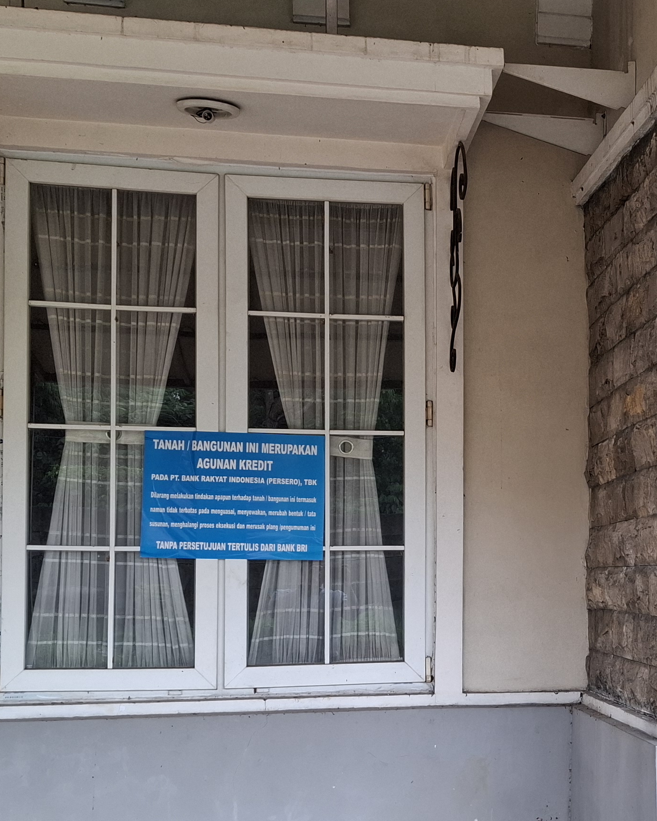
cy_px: 515
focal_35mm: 53
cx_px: 569
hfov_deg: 27.7
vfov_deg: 35.2
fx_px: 1288
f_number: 1.8
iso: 100
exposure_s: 1/100
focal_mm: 5.54
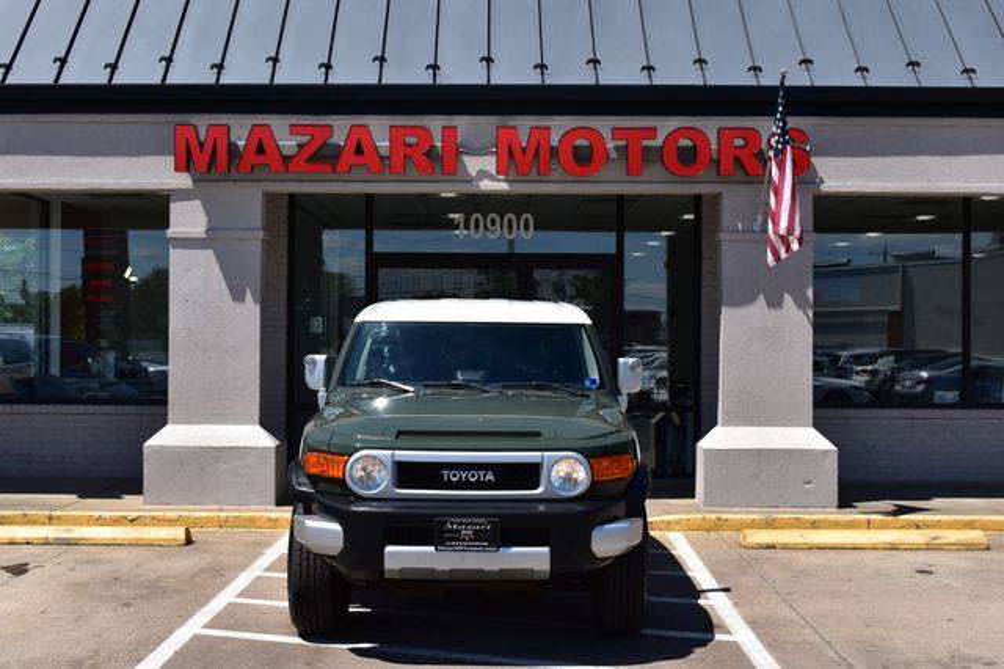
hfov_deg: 41.1
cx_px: 502
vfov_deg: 28.0
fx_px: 1338
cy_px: 334
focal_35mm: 48
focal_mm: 32
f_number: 11
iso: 280
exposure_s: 1/500
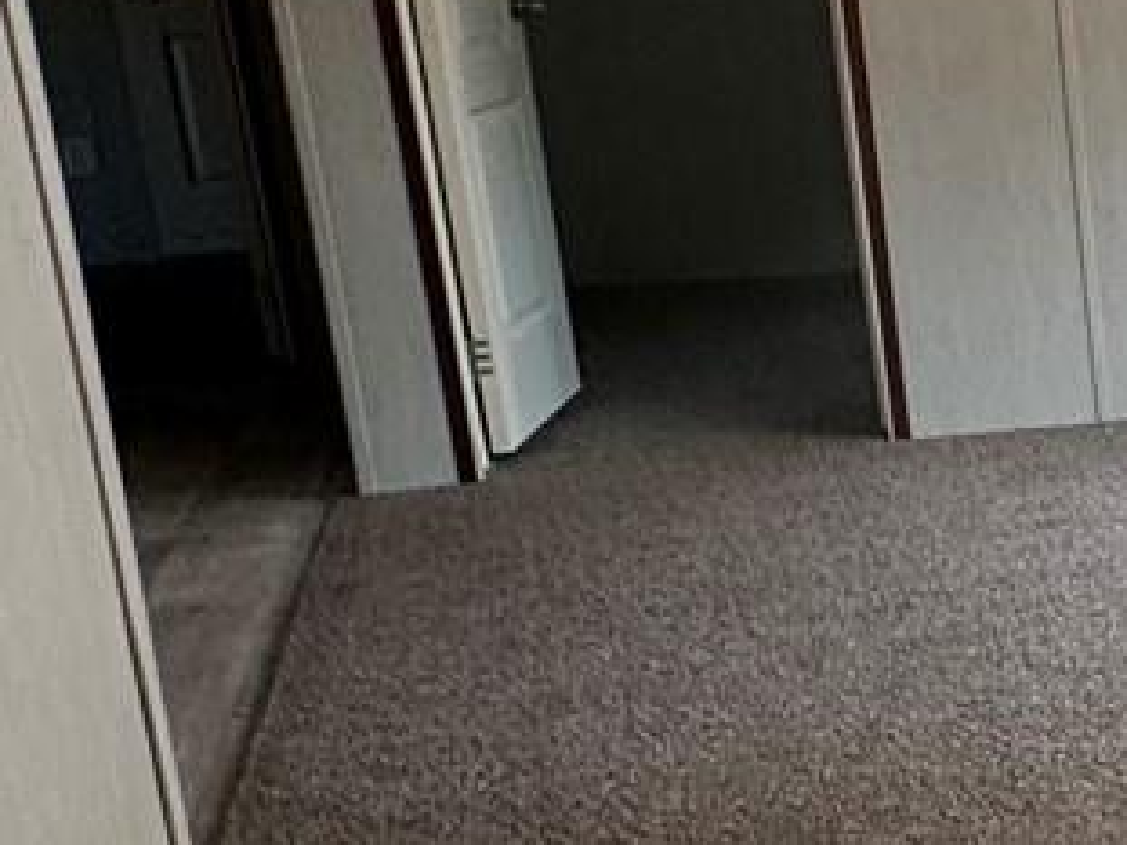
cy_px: 558
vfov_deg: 20.4
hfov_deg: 19.0
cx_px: 2145
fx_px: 2343
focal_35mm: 72
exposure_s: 1/161
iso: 40
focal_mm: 2.22
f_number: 2.2
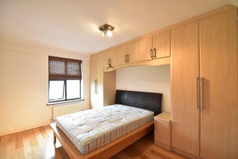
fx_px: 99
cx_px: 119
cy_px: 80
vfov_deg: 77.3
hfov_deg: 100.4
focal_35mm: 15
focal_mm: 10
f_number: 8
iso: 1000
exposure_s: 1/60
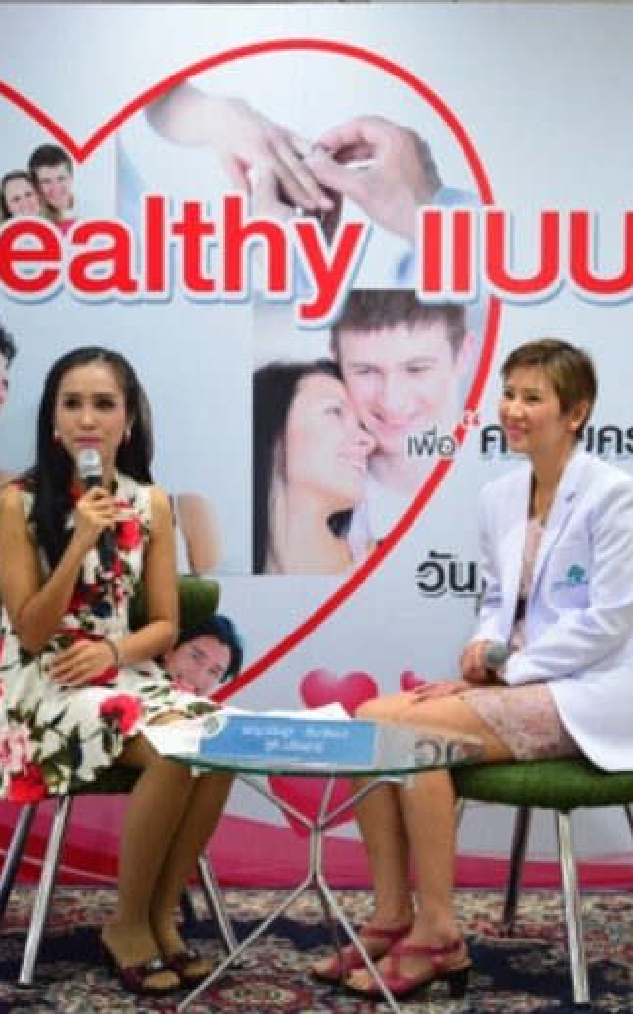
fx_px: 2209
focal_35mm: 80
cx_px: 380
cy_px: 507
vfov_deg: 25.8
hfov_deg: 16.3
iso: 5000
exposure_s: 1/100
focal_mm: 52
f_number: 4.2
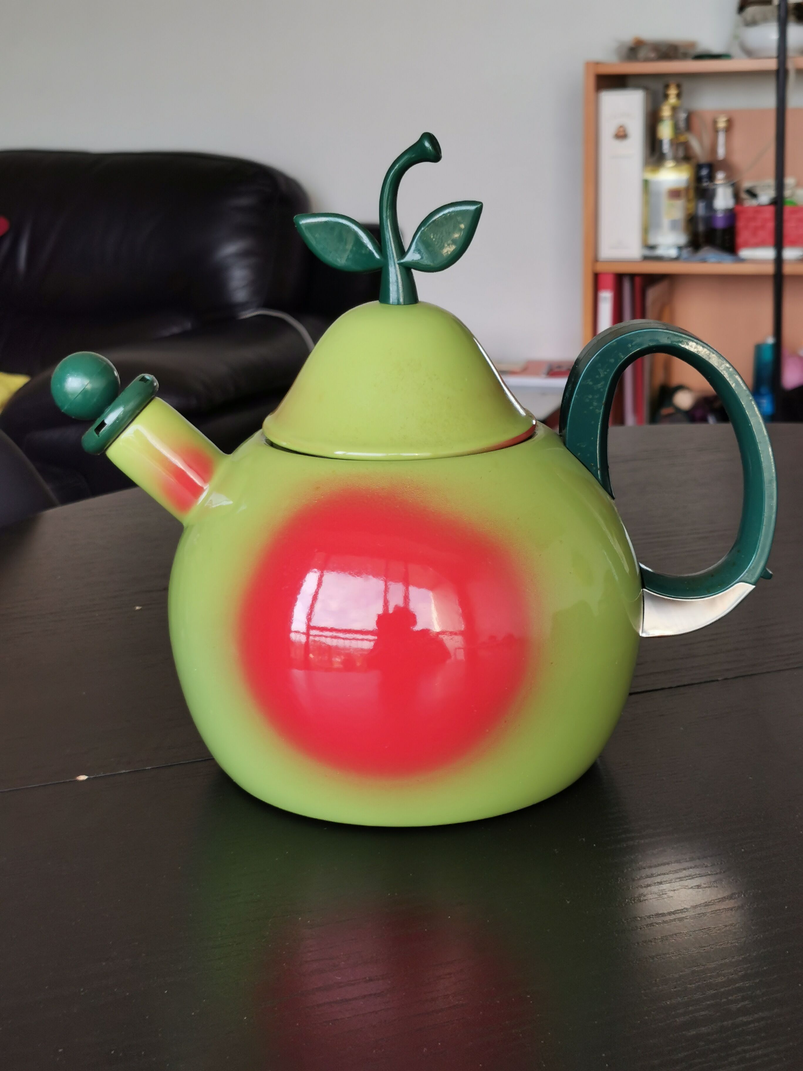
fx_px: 1516
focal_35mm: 49
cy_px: 536
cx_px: 402
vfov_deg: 38.9
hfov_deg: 29.7
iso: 64
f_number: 1.6
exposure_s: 1/120
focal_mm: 5.56
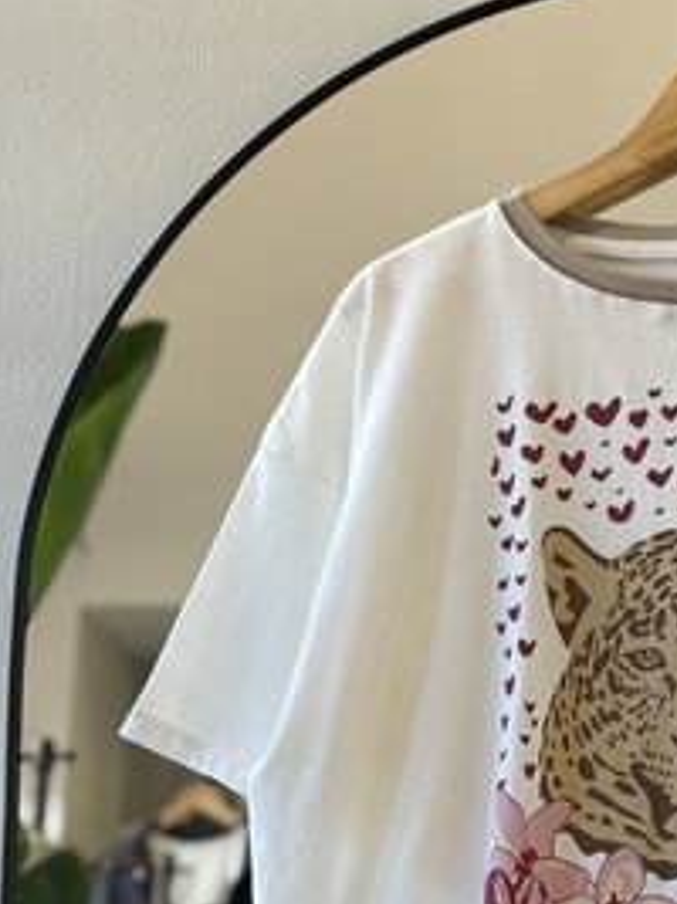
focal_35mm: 104
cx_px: 674
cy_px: 567
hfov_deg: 14.0
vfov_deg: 18.9
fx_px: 2714
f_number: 1.6
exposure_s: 1/50
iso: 64
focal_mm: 5.96
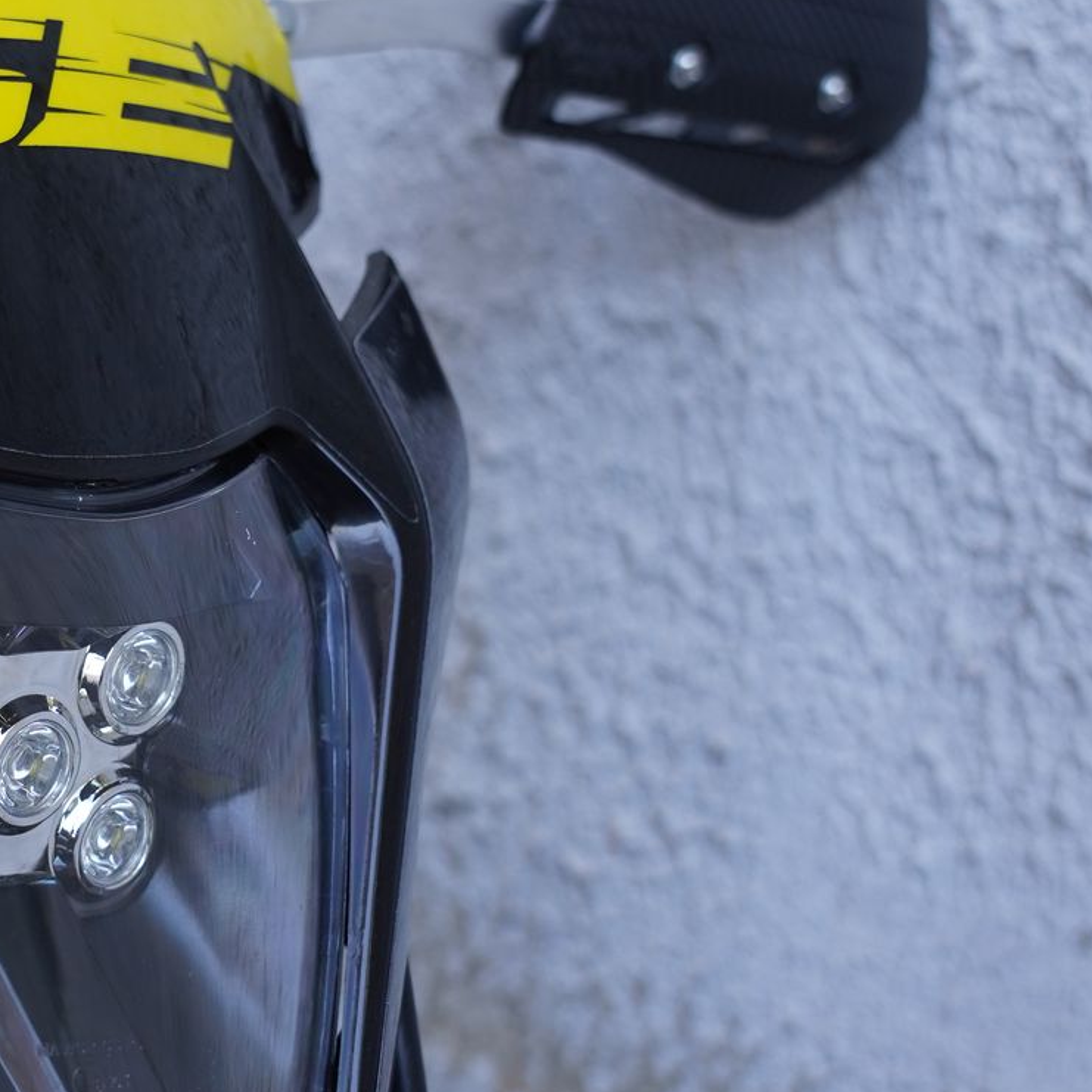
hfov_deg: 21.5
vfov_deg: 22.2
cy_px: 573
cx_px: 47
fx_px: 2784
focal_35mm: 78
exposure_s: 1/160
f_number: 4
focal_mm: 34
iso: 500
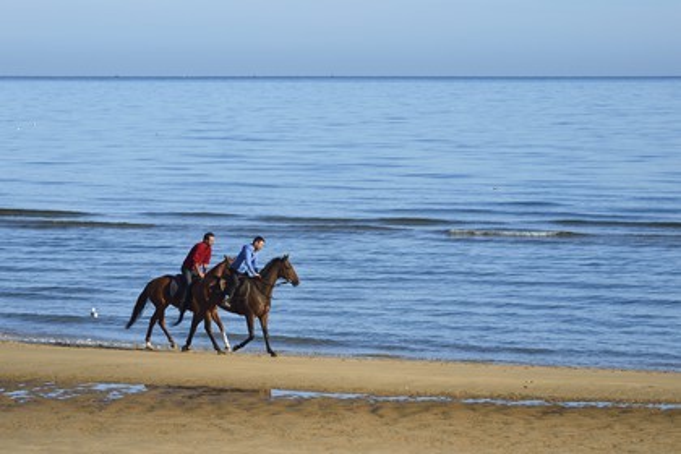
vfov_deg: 6.9
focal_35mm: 200
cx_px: 340
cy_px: 227
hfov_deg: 10.3
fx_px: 3783
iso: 160
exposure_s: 1/500
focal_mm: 200
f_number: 9
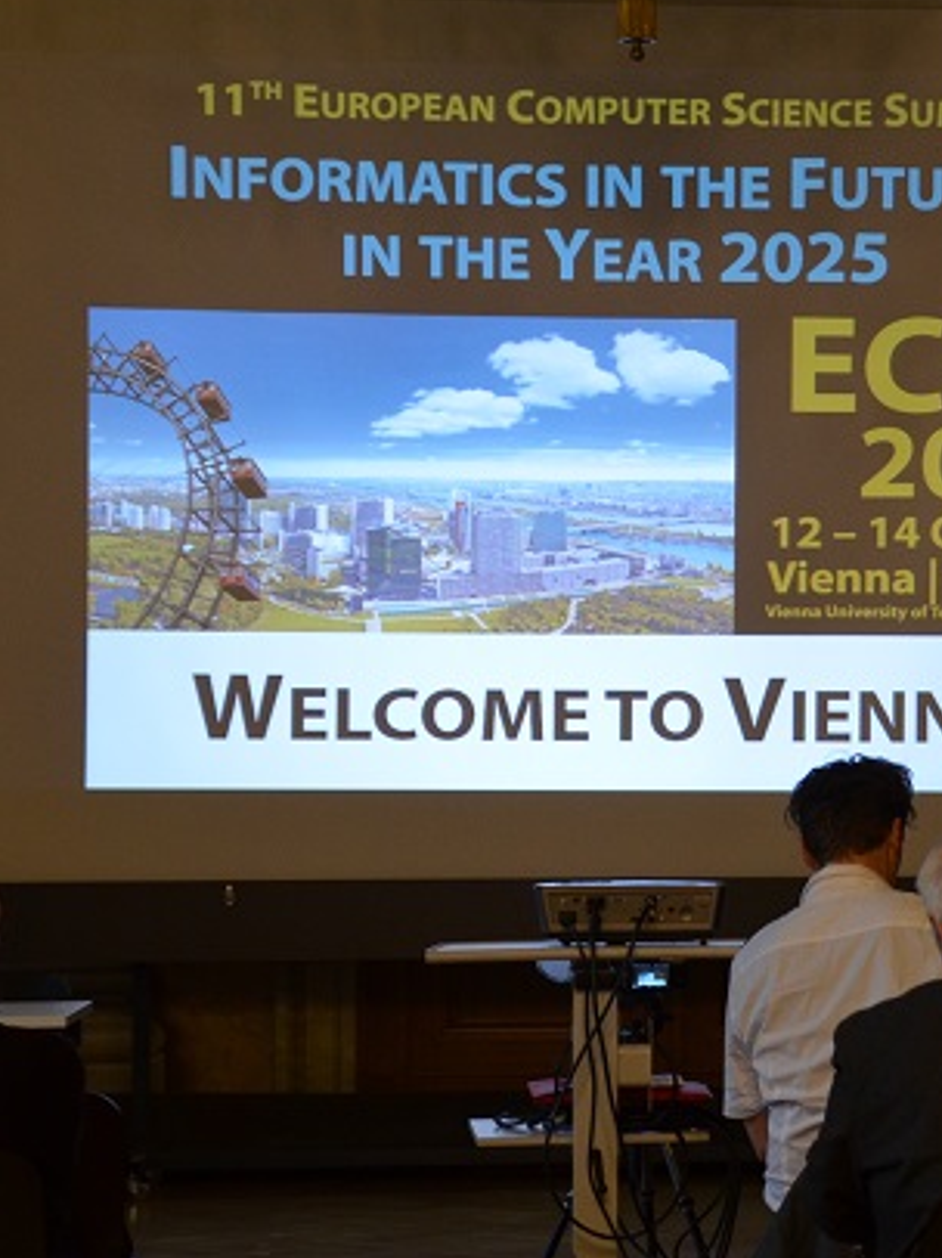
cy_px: 637
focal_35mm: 140
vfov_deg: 14.1
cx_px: 971
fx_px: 5085
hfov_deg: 10.5
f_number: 5
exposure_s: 1/30
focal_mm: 50
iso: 900
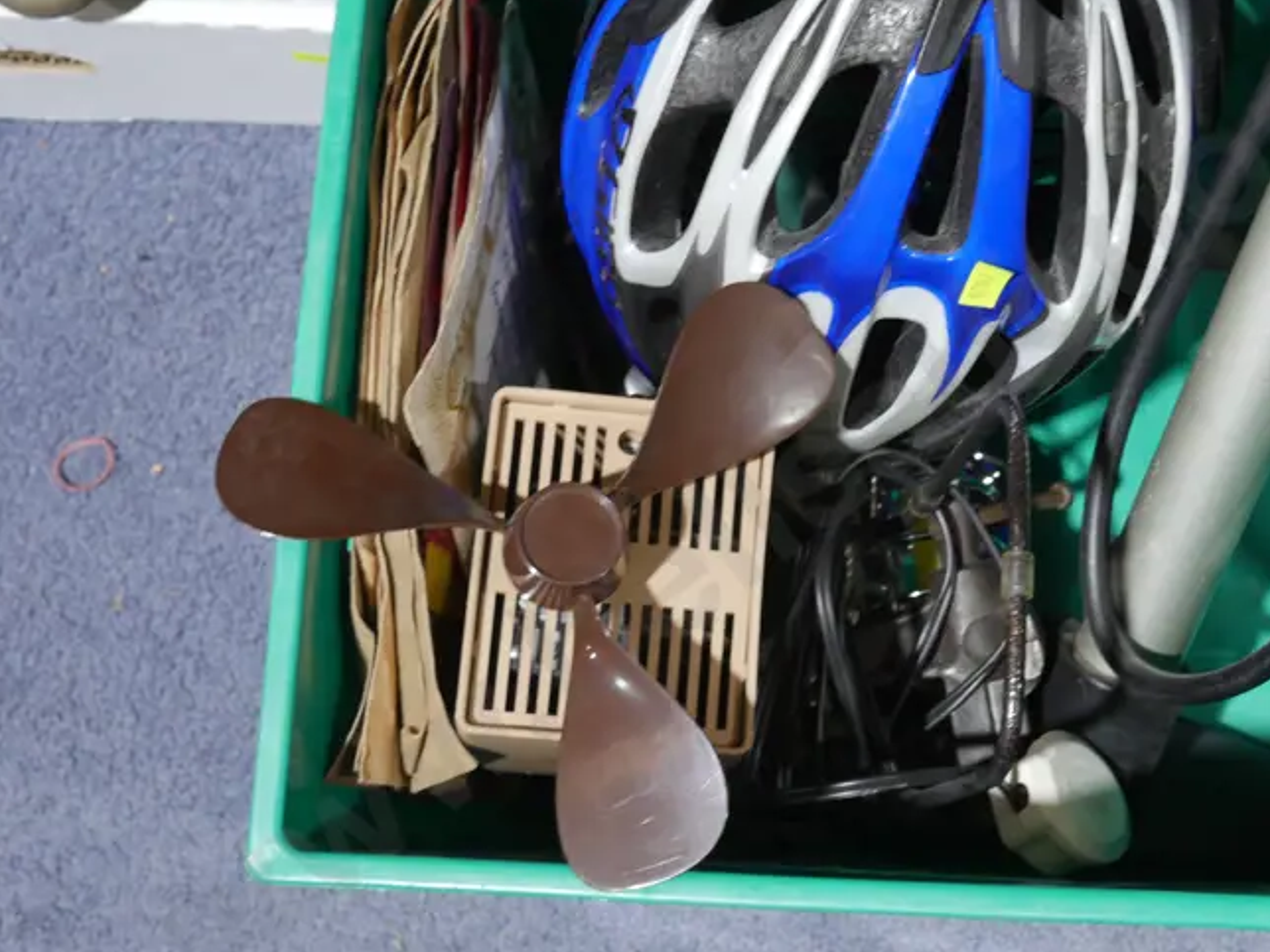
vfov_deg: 21.0
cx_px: 986
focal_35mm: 70
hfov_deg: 27.3
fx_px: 2568
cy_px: 354
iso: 800
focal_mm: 22
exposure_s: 1/60
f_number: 4.7
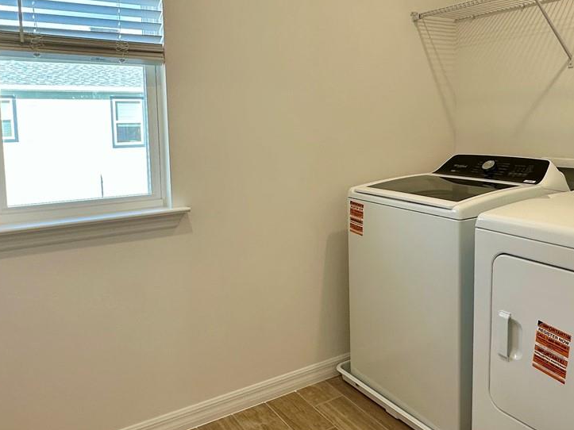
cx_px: 345
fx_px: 514
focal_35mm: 31
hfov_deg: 57.9
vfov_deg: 45.1
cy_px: 165
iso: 50
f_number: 2.2
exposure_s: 1/120
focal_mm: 2.22
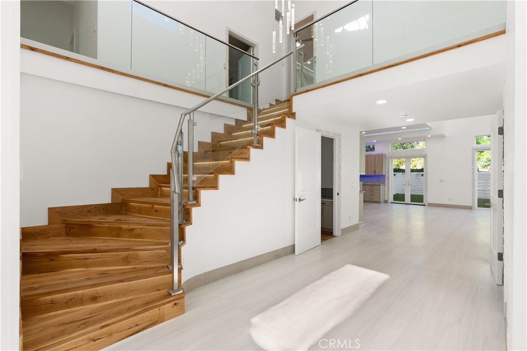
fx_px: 234
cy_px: 176
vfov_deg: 73.8
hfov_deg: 96.7
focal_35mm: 16
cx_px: 264
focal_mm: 16
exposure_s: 1/50
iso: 640
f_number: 9
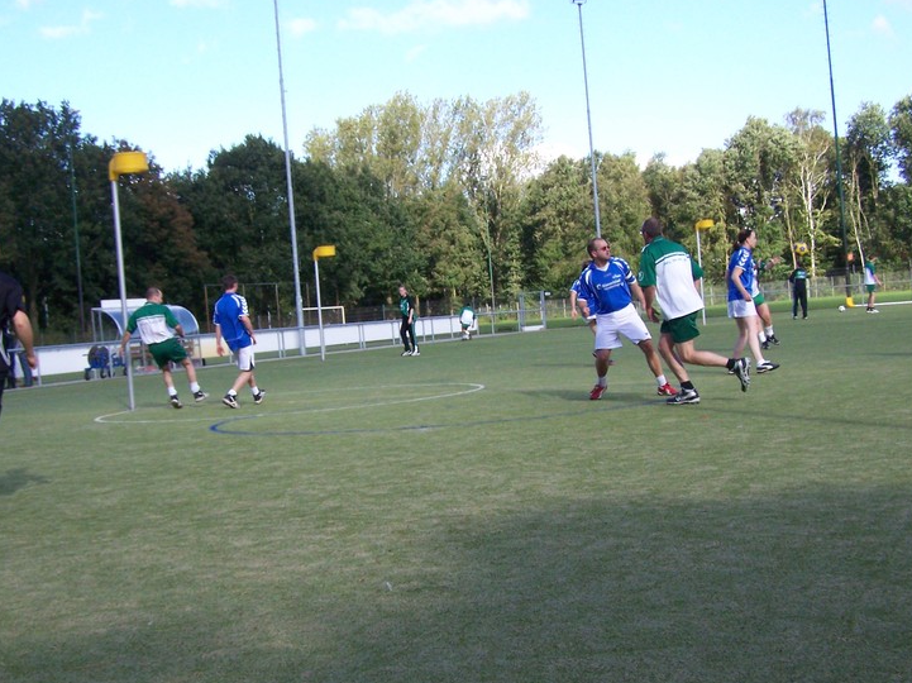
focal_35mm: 54
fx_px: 1422
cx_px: 400
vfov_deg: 27.0
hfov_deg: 35.5
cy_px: 388
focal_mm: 6.3
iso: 160
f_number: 2.8
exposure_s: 1/1000
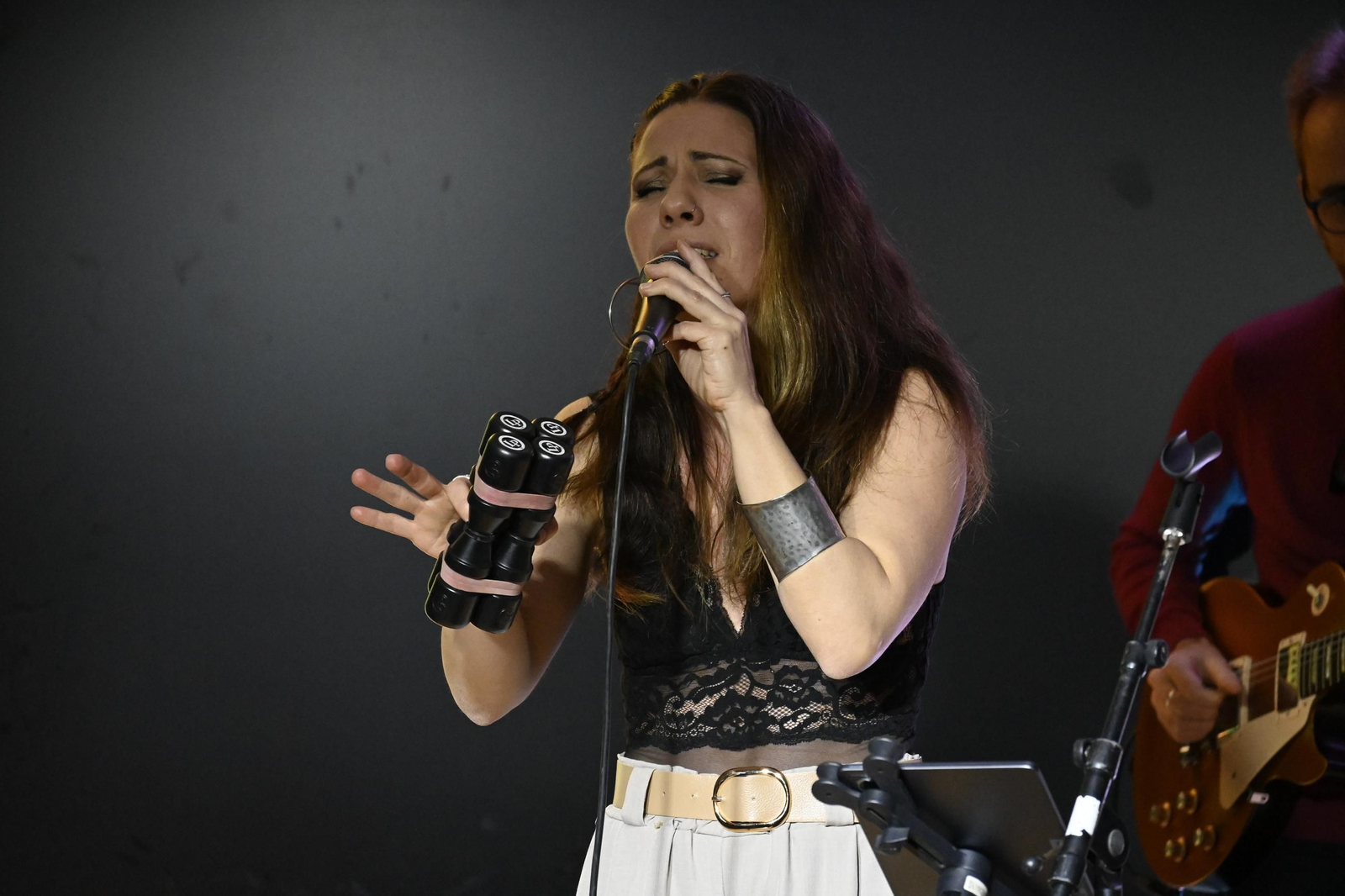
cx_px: 672
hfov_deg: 8.3
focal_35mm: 248
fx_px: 9244
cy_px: 448
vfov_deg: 5.5
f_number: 5.6
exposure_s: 1/160
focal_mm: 165
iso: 5000
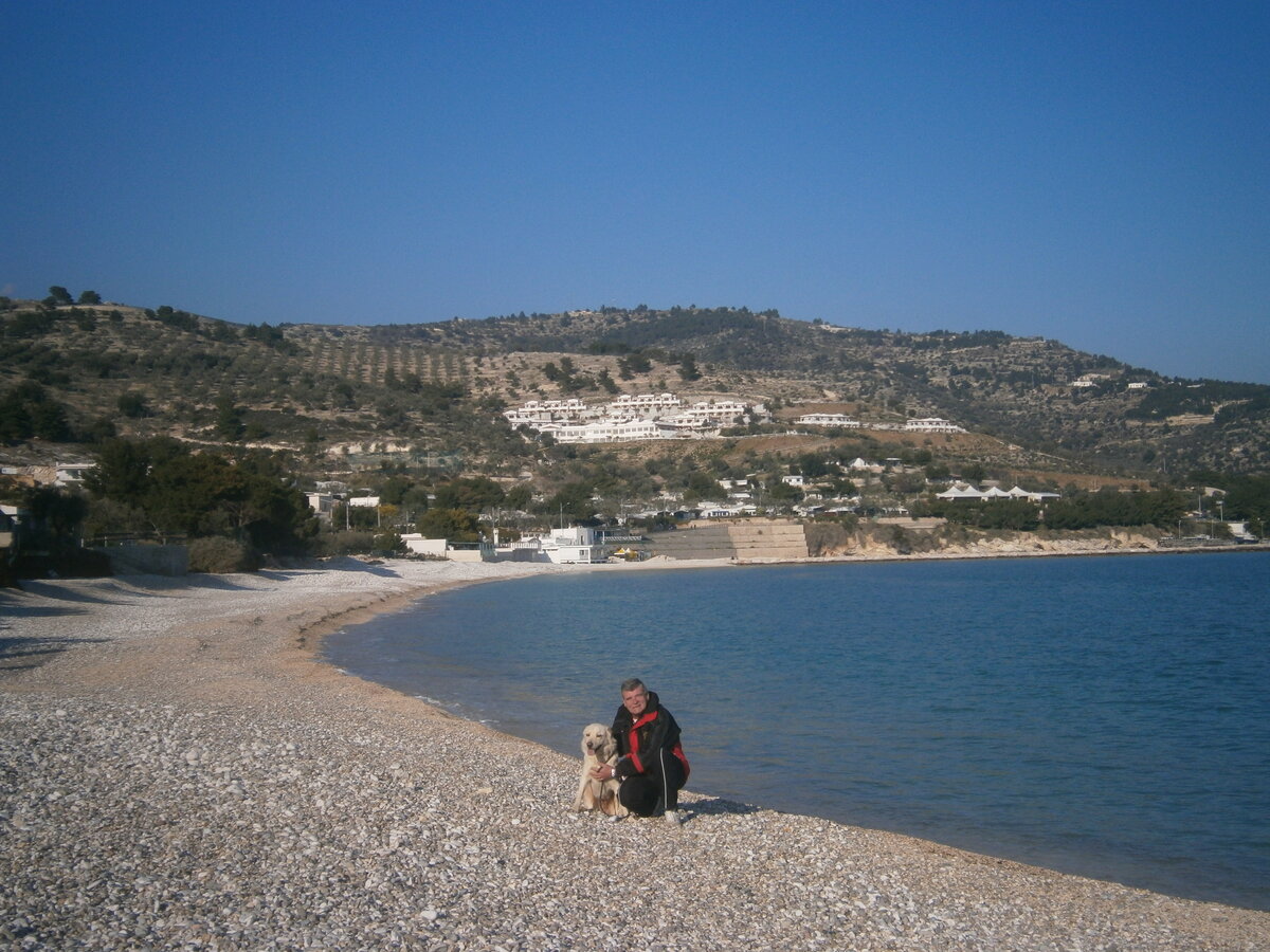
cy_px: 476
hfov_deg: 40.4
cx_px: 635
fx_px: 1724
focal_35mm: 47
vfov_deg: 30.9
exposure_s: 1/1600
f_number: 3.4
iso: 80
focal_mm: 8.3
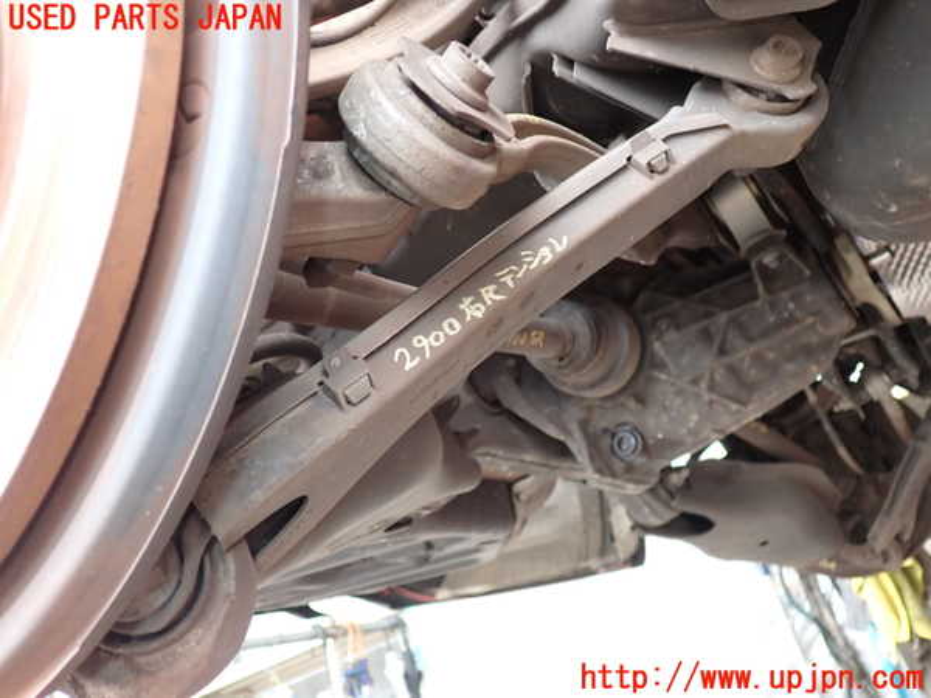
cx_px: 466
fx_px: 807
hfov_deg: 60.0
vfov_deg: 46.8
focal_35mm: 30
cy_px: 349
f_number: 2.3
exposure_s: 1/40
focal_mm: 5.4
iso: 200
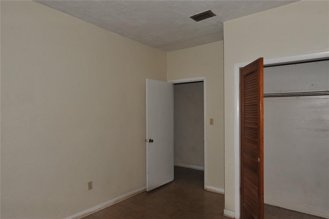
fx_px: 219
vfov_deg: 53.0
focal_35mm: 24
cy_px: 110
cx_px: 164
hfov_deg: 73.8
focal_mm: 24
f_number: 8
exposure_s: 1/60
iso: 200
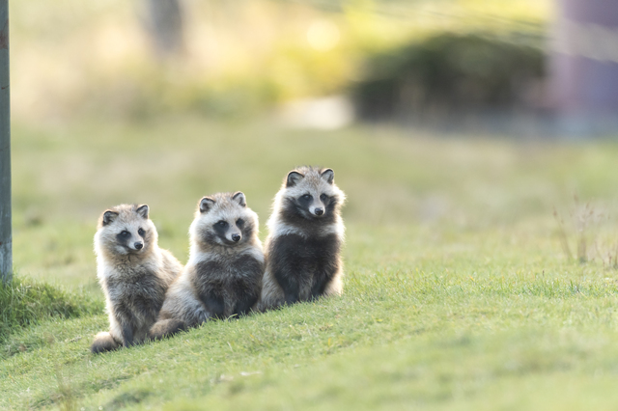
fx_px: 15441
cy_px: 206
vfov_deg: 1.5
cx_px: 309
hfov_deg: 2.3
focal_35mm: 900
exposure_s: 1/800
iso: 900
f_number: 4
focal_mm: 600
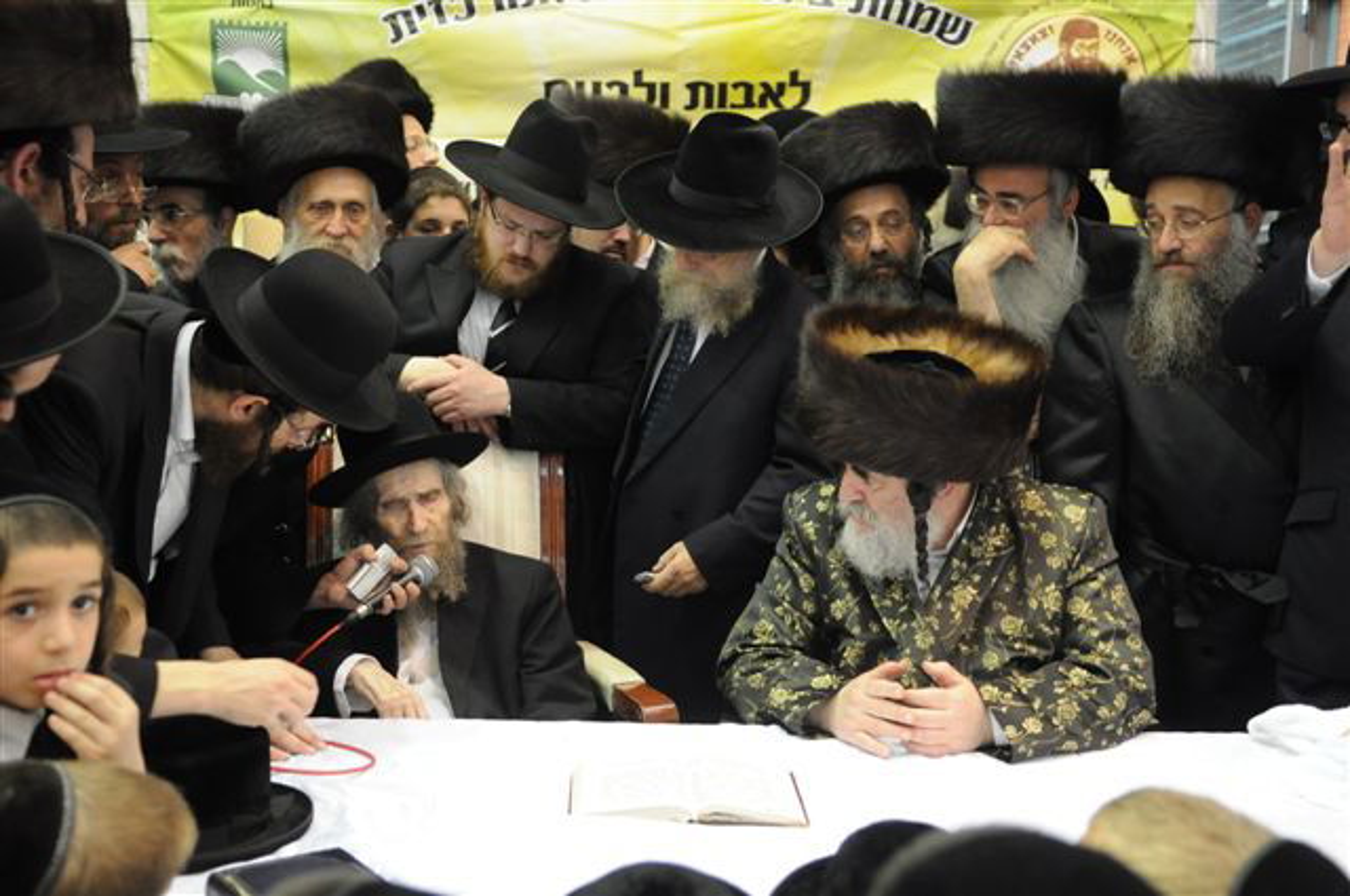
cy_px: 448
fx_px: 1573
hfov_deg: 46.5
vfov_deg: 31.8
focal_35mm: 42
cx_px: 675
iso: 1250
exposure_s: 1/60
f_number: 2.8
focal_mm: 28
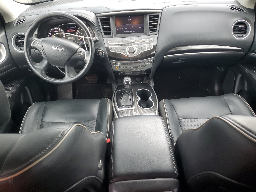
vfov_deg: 53.1
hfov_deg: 67.3
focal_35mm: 26
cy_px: 96
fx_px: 192
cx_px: 128
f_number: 1.5
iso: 53
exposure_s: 1/60.2
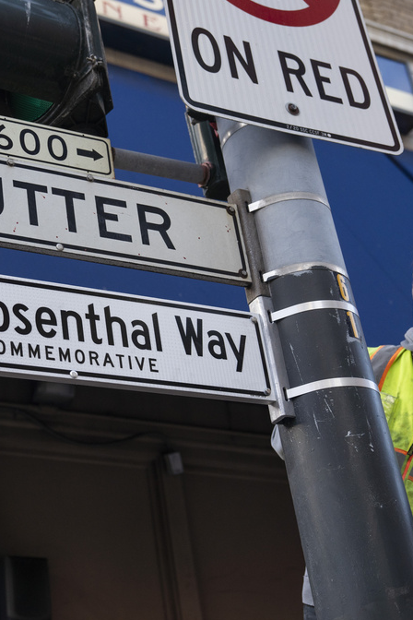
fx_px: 1101
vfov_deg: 31.4
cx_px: 137
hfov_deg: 21.2
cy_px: 313
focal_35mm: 64
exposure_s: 1/1000
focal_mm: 42
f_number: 3.5
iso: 640
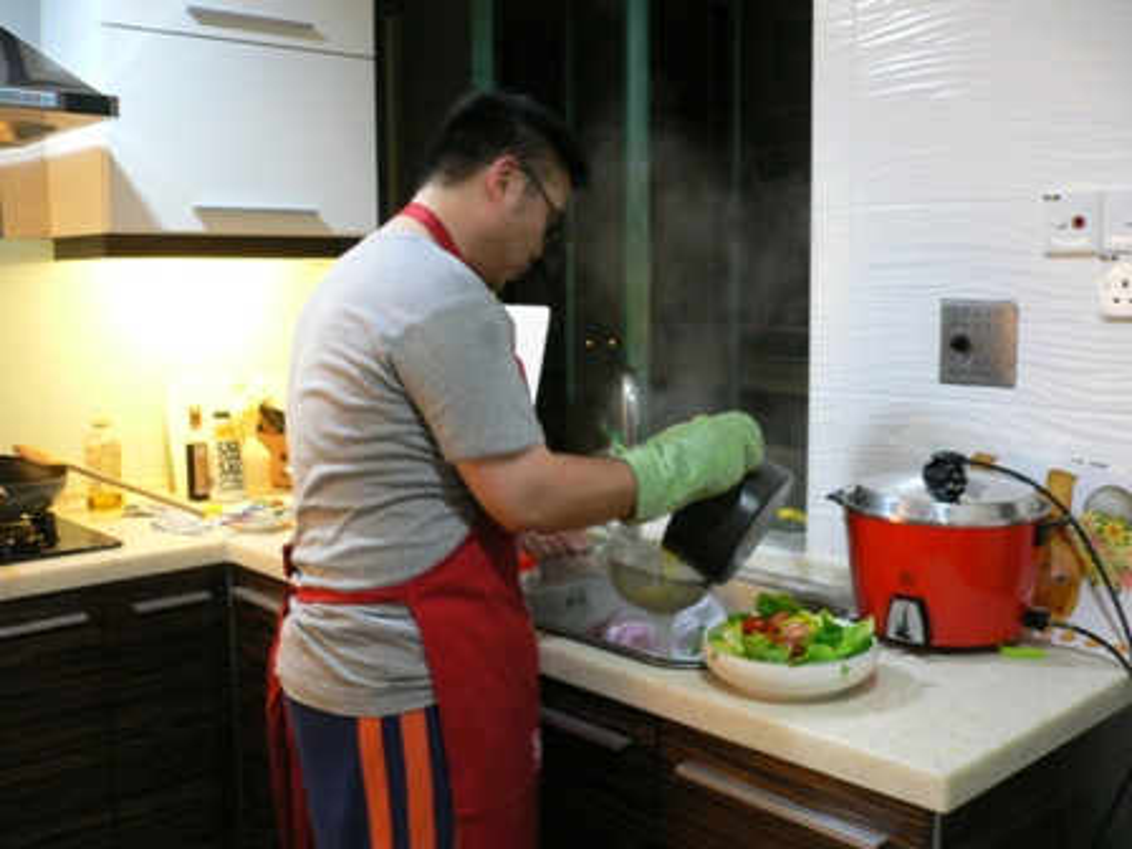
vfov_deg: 40.7
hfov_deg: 52.6
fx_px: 1145
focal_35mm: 35
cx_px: 566
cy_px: 424
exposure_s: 1/8
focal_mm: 5.8
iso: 200
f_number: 2.8
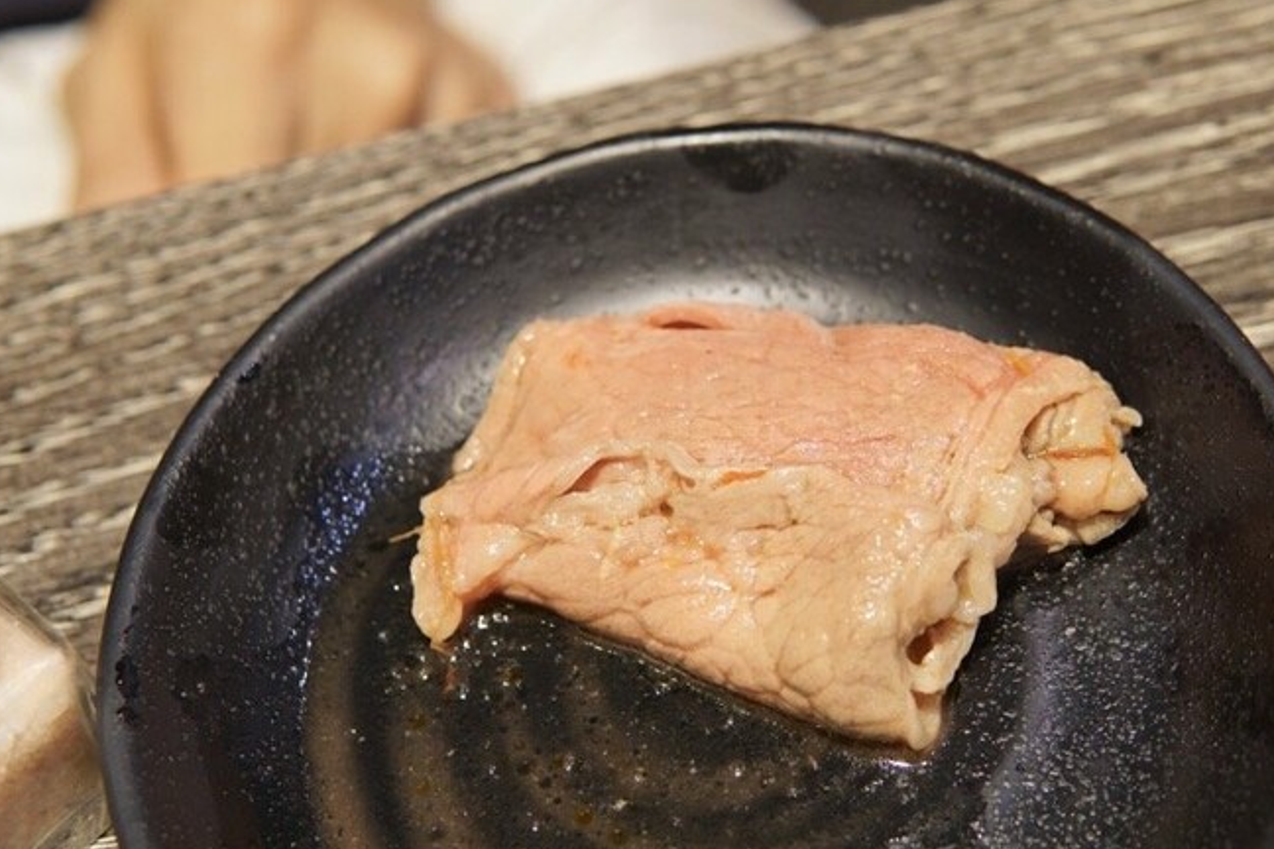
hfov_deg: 33.9
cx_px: 718
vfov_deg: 23.0
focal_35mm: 59
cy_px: 400
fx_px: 2088
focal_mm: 30
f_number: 4
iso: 640
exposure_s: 1/60
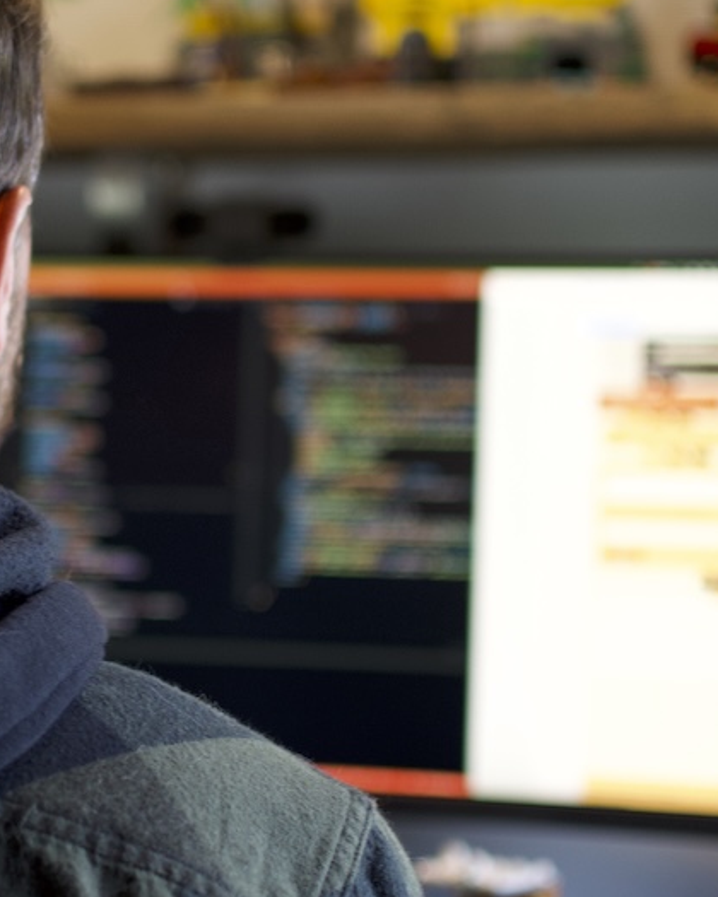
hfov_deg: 16.3
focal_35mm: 93
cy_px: 433
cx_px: 38
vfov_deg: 20.6
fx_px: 2470
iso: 800
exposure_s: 1/125
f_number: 1.8
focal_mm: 35
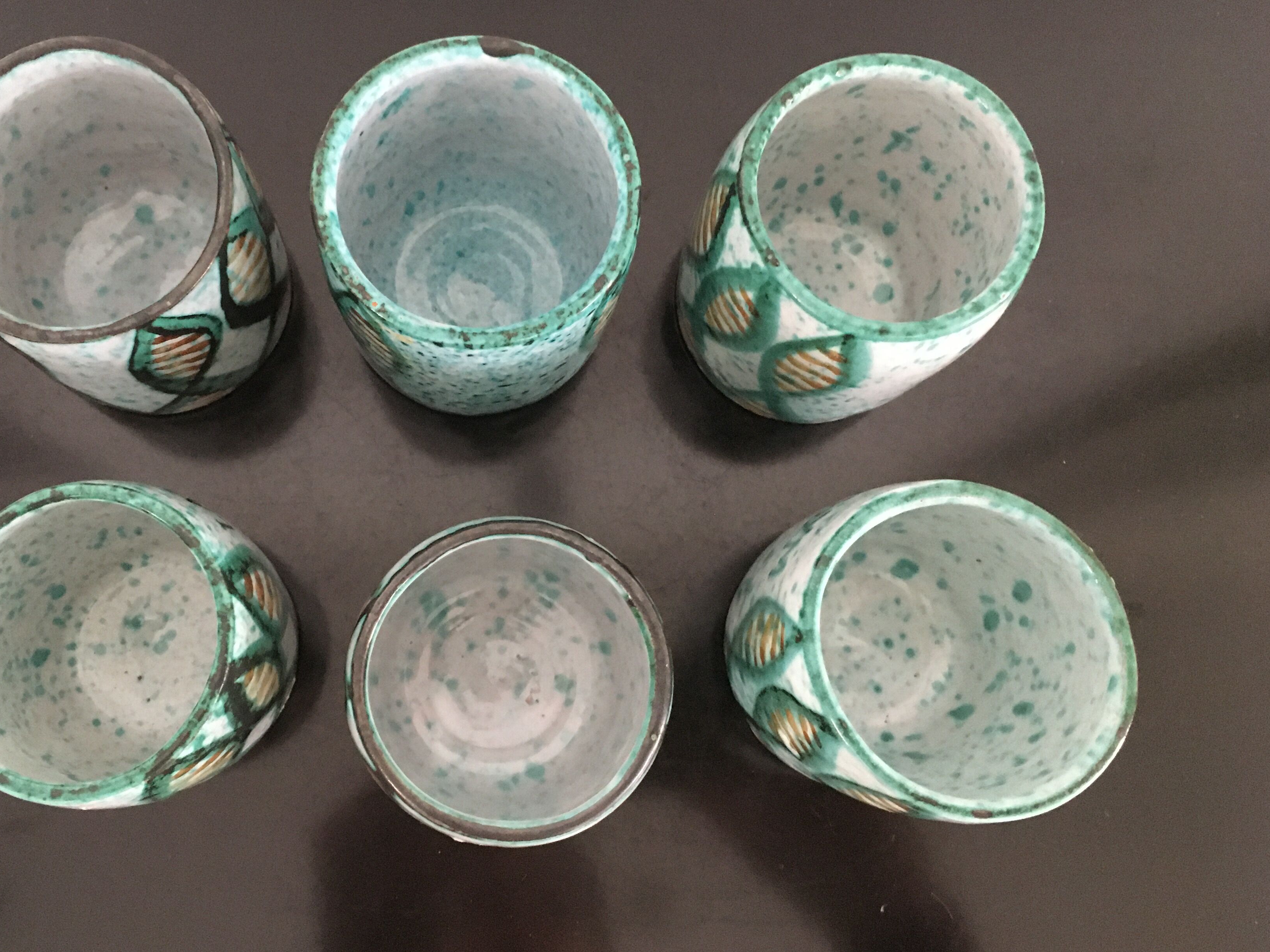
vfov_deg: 39.6
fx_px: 1321
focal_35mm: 36
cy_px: 422
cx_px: 515
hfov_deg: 51.1
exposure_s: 1/17
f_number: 2.2
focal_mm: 4.15
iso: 320
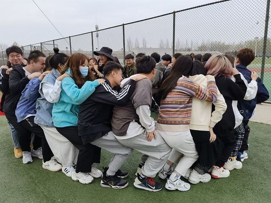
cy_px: 102
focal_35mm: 27
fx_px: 211
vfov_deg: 51.4
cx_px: 136
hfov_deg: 65.3
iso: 50
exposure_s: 1/1618
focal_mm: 6.67
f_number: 1.9
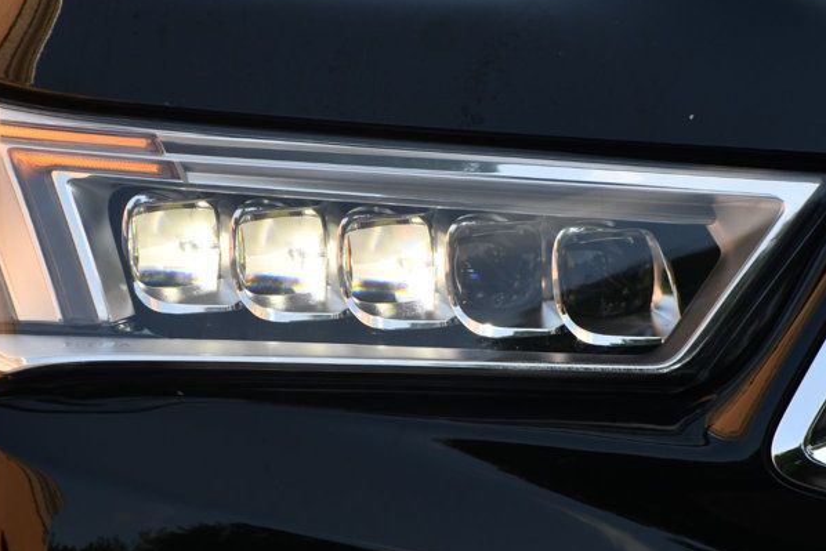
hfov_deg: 4.3
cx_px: 384
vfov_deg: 2.9
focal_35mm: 474
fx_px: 10878
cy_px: 276
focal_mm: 185
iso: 200
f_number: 6.3
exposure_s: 1/500
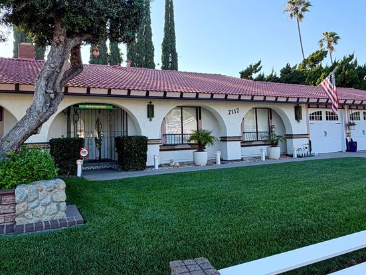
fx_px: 275
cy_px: 81
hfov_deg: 66.0
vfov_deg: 51.6
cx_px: 131
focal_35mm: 26
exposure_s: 1/564
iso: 40
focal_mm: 2.22
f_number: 2.2
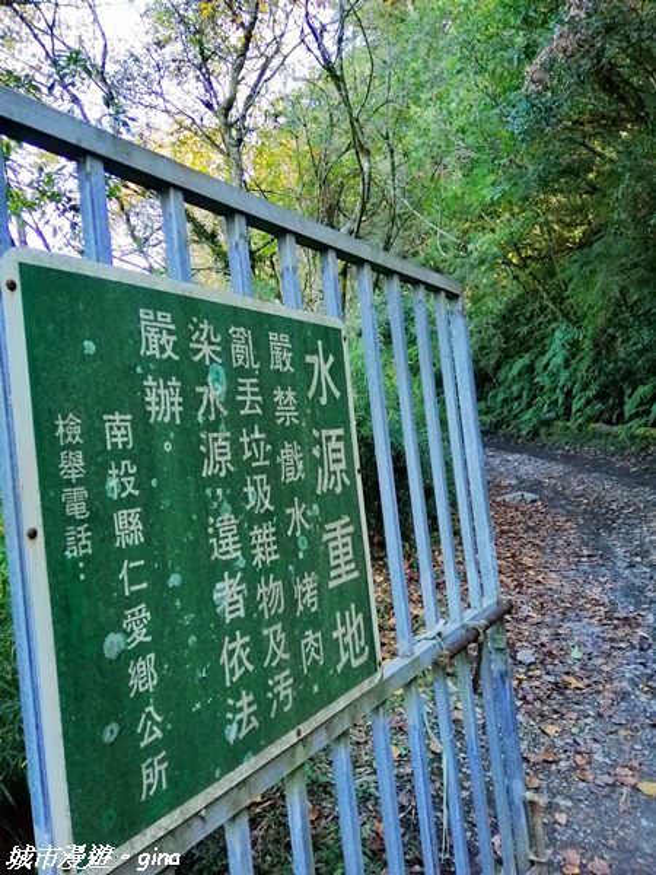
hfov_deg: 53.1
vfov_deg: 67.3
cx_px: 328
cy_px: 438
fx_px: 657
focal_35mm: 26
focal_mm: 3.81
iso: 500
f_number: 2.2
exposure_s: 1/120
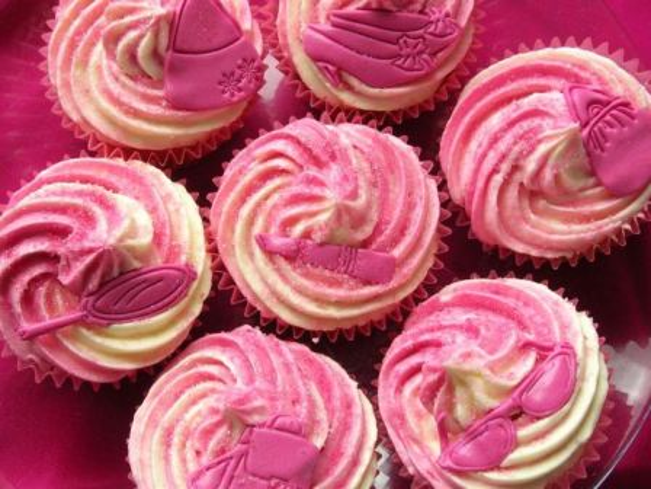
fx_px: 715
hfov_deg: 49.0
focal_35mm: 38
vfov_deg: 37.7
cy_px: 244
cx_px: 326
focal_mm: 7.8
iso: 64
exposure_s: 1/89.3
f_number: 4.8
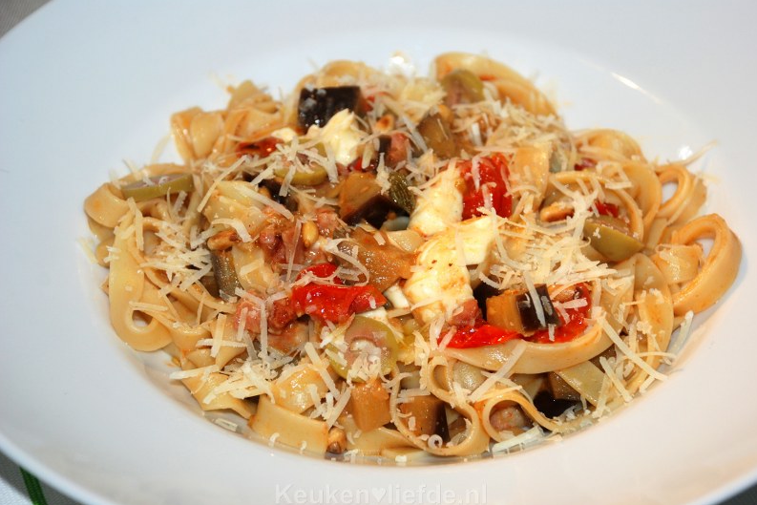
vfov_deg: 13.7
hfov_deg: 20.4
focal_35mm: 100
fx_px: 2103
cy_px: 254
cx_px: 381
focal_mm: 66
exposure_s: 1/60
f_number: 5.3
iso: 200
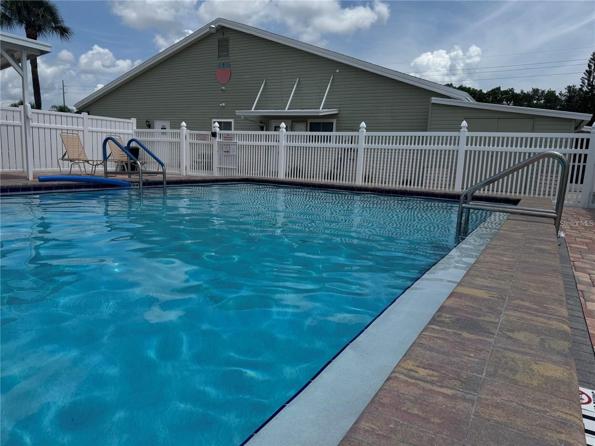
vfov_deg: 56.8
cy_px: 223
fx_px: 413
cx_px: 298
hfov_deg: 71.6
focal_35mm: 24
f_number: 1.78
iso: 80
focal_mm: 6.76
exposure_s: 1/7937
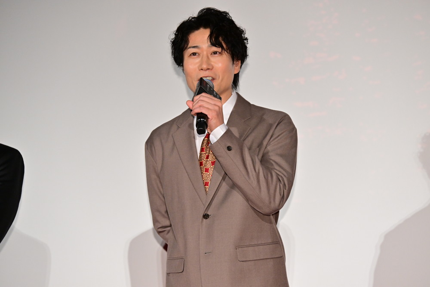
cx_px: 215
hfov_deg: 12.5
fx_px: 1971
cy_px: 144
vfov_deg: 8.3
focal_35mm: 165
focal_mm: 165
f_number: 6.3
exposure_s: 1/200
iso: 3200
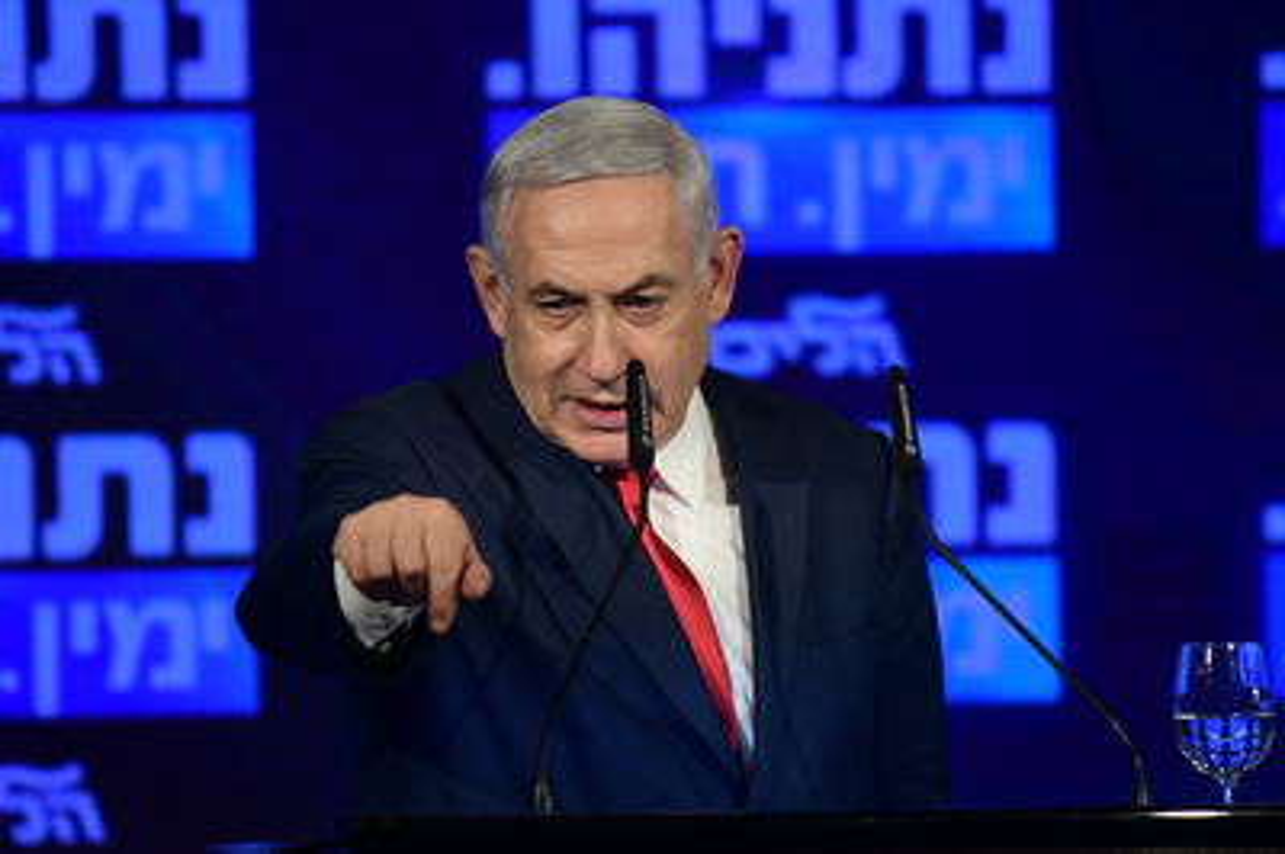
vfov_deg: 4.6
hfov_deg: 6.9
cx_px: 642
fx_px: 10699
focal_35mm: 300
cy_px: 427
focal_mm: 200
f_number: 3.5
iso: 1250
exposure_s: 1/500
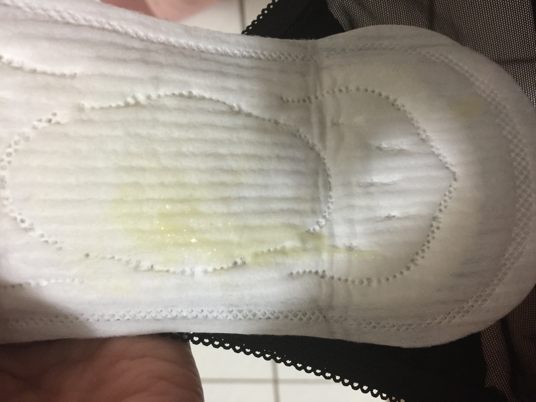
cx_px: 268
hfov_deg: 61.7
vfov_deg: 48.2
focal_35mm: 29
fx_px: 449
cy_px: 201
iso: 100
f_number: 2.2
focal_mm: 4.15
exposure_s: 1/8
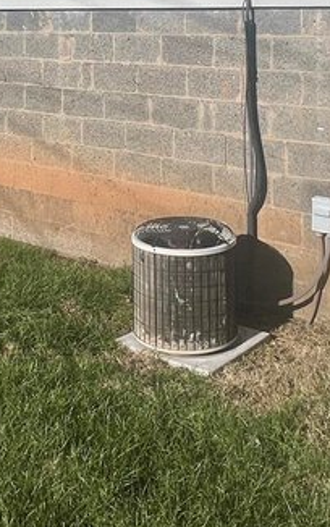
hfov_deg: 26.8
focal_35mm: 48
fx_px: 690
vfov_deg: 37.8
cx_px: 121
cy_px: 14
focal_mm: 1.57
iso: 32
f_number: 1.8
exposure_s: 1/4065
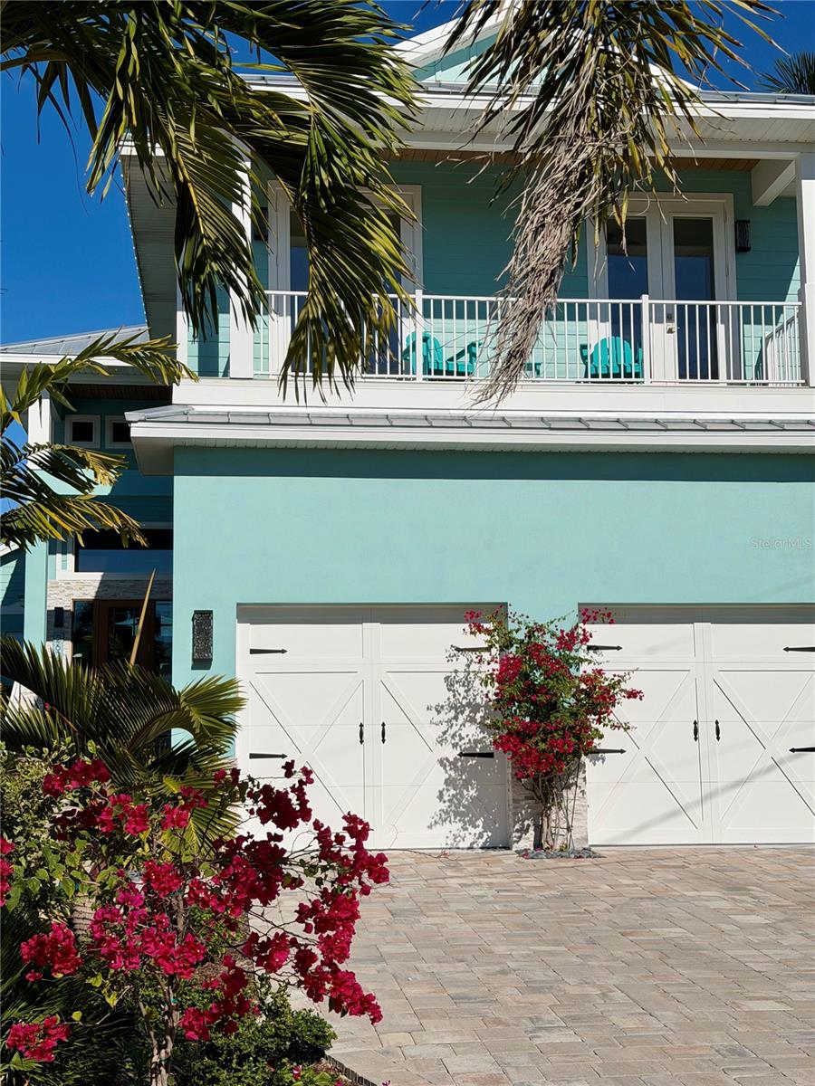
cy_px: 543
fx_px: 1507
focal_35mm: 48
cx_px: 408
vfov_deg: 39.7
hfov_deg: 30.3
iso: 80
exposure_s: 1/20408
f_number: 1.78
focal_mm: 6.76
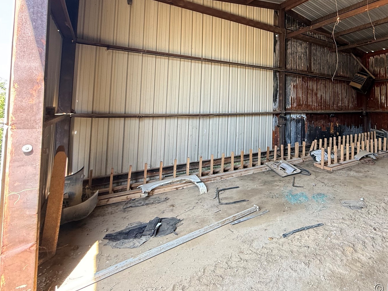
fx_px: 224
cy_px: 93
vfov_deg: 64.0
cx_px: 275
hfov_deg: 77.6
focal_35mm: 20
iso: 125
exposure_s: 1/99
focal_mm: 2.22
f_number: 2.2
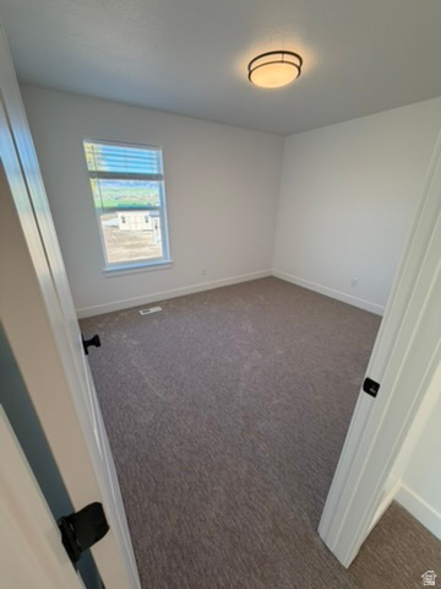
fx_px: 238
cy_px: 294
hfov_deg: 85.7
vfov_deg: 102.1
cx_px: 220
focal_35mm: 14
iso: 125
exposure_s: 1/120
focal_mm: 2.22
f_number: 2.2
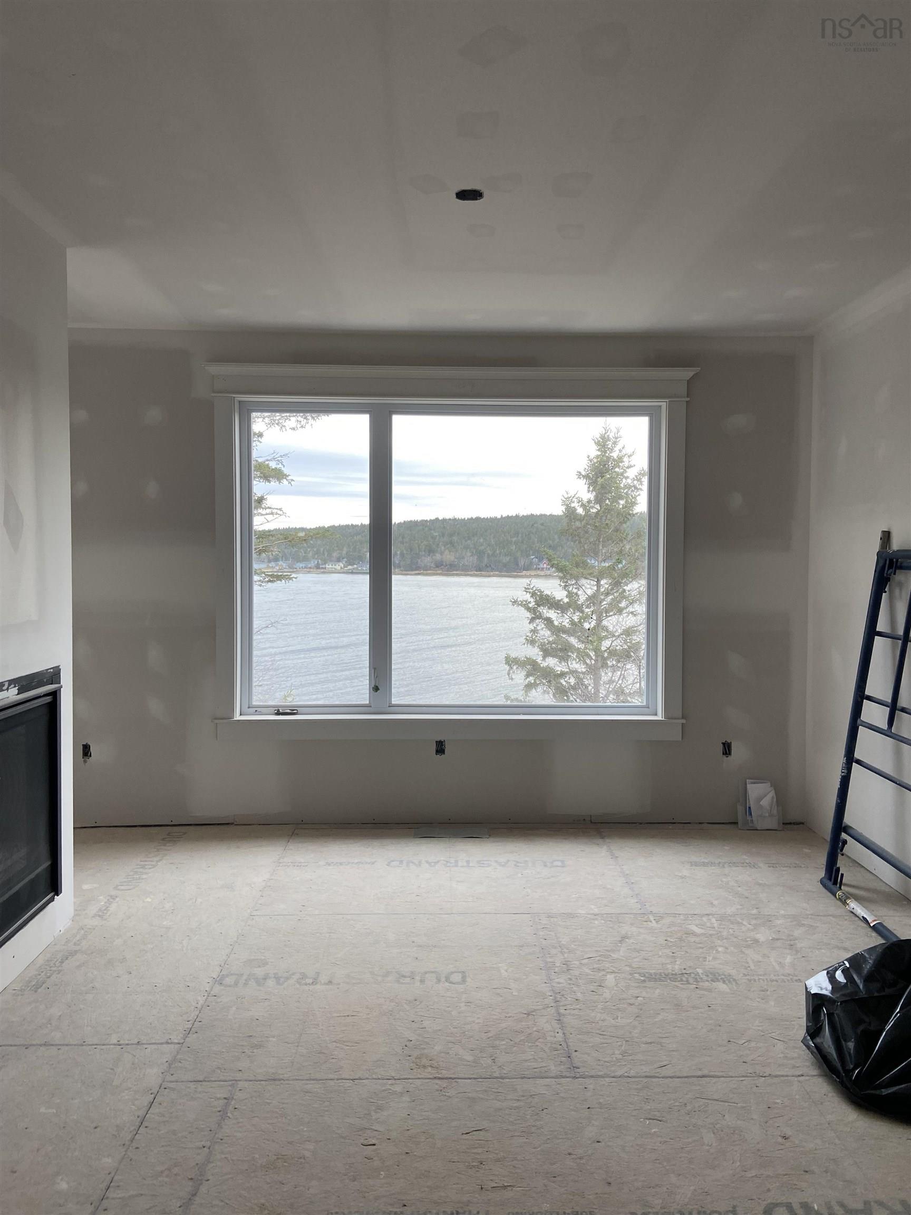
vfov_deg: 67.3
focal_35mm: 26
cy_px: 608
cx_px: 456
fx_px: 912
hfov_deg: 53.1
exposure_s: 1/121
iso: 64
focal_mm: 4.25
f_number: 1.8
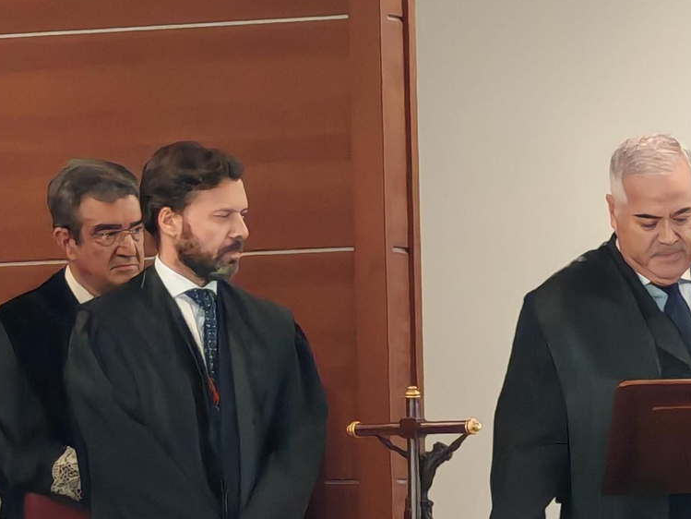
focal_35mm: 380
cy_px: 416
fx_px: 7587
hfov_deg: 5.2
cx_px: 553
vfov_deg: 3.9
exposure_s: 1/50
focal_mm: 8.67
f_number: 2.4
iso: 320
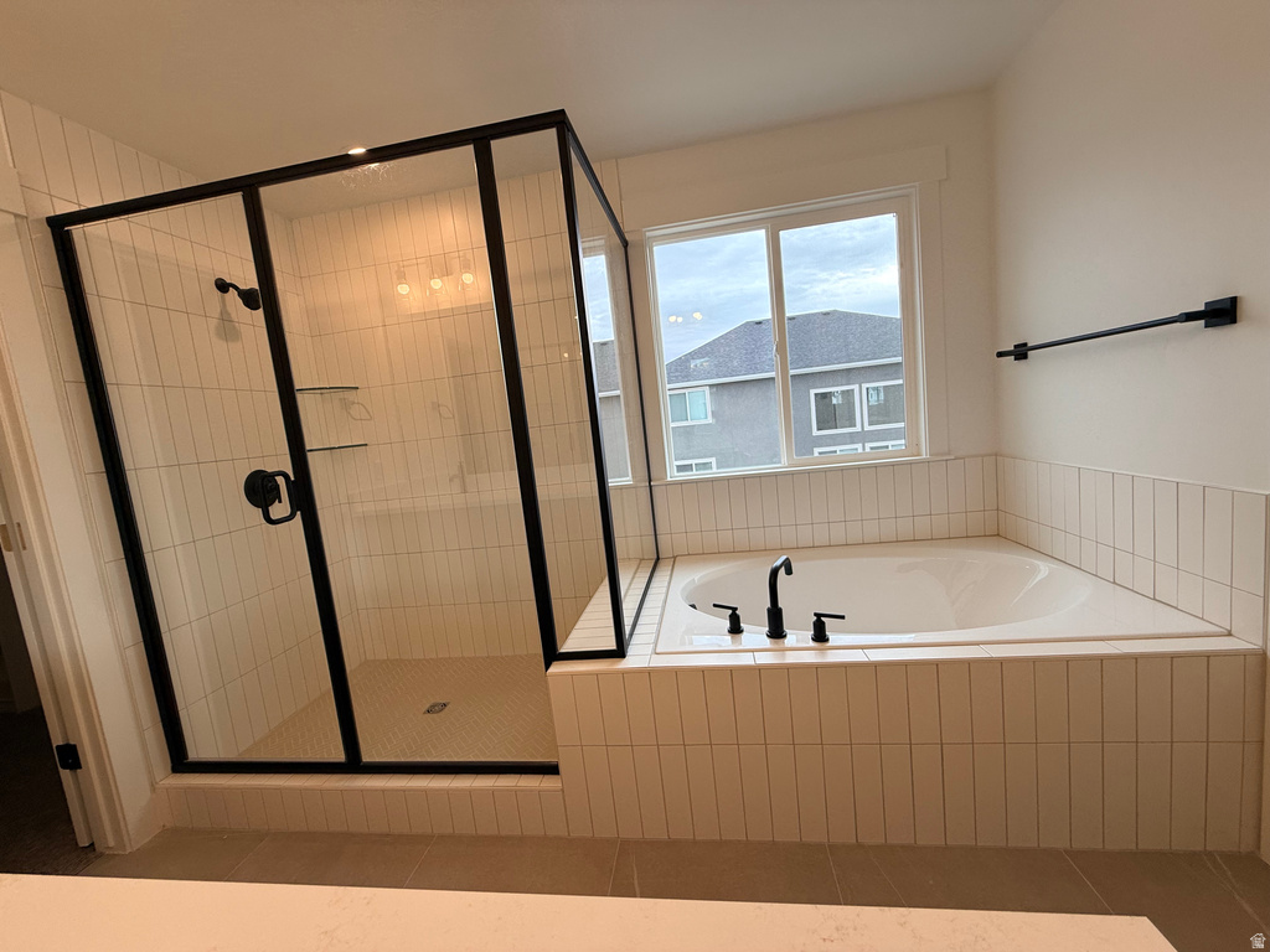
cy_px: 476
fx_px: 514
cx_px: 635
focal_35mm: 14
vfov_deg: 85.7
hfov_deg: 102.1
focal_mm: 2.22
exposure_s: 1/165
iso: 64
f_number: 2.2
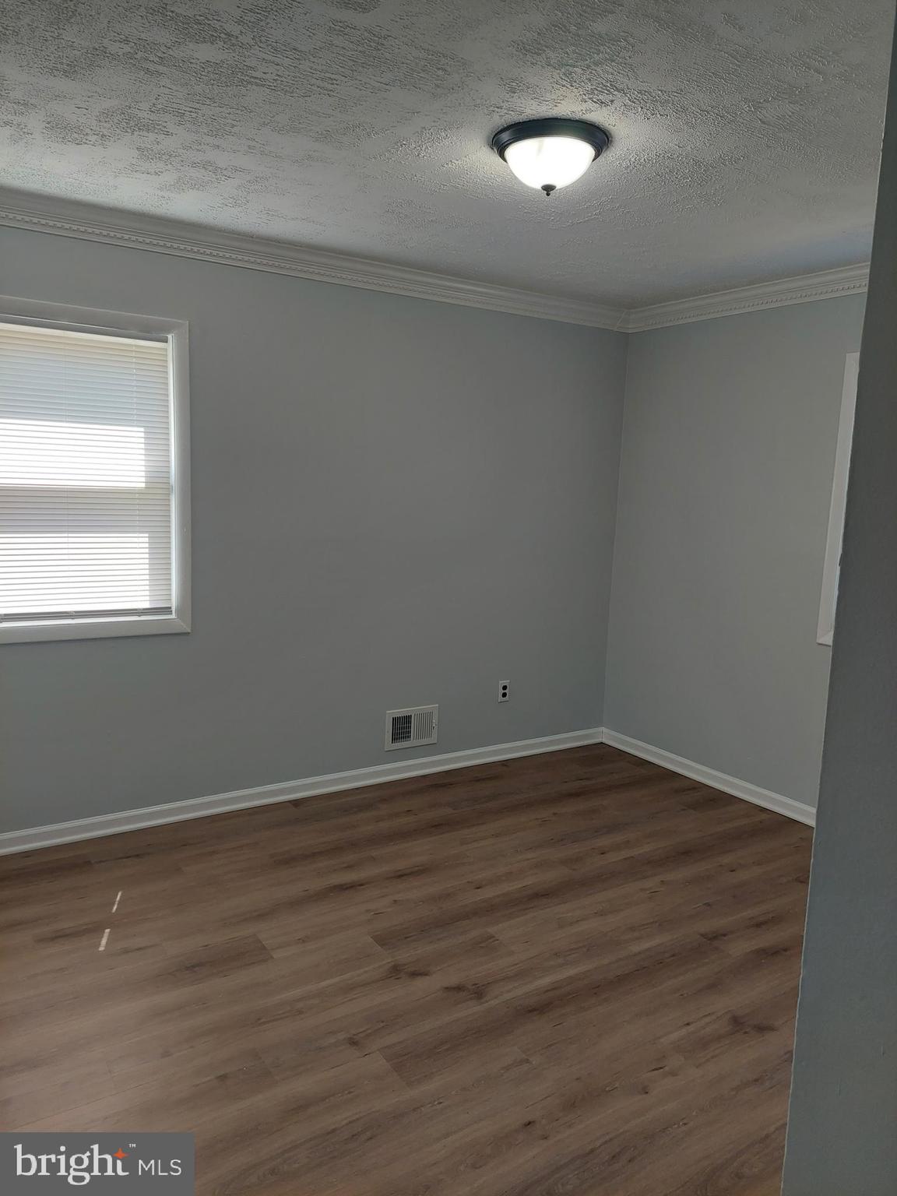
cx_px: 448
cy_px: 598
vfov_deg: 71.6
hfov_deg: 56.8
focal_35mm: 24
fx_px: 829
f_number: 1.8
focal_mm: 5.23
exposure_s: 1/60
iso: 80
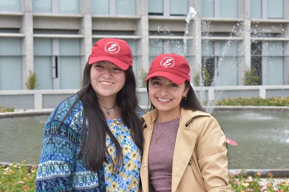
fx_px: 586
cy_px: 97
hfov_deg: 27.7
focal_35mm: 73
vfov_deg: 18.6
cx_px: 144
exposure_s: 1/500
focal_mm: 48
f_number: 8
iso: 400
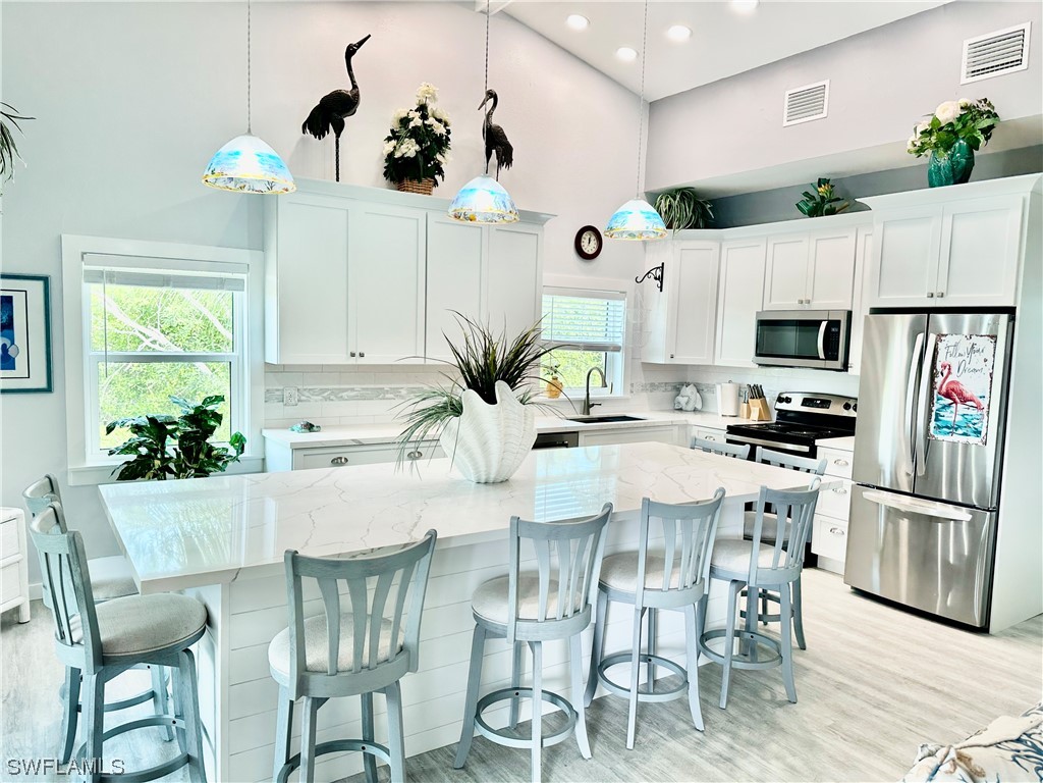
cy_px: 392
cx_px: 522
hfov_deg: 71.6
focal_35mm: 24
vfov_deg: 56.8
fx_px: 723
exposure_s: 1/120
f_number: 1.78
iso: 80
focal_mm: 6.86
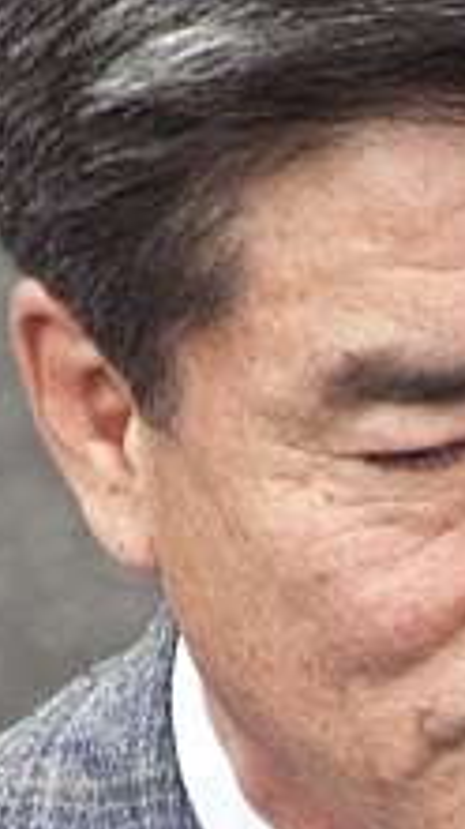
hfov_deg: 0.4
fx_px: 62503
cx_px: 694
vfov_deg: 0.8
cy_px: 1827
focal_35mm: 2846
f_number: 6.3
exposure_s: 1/250
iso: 400
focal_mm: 500
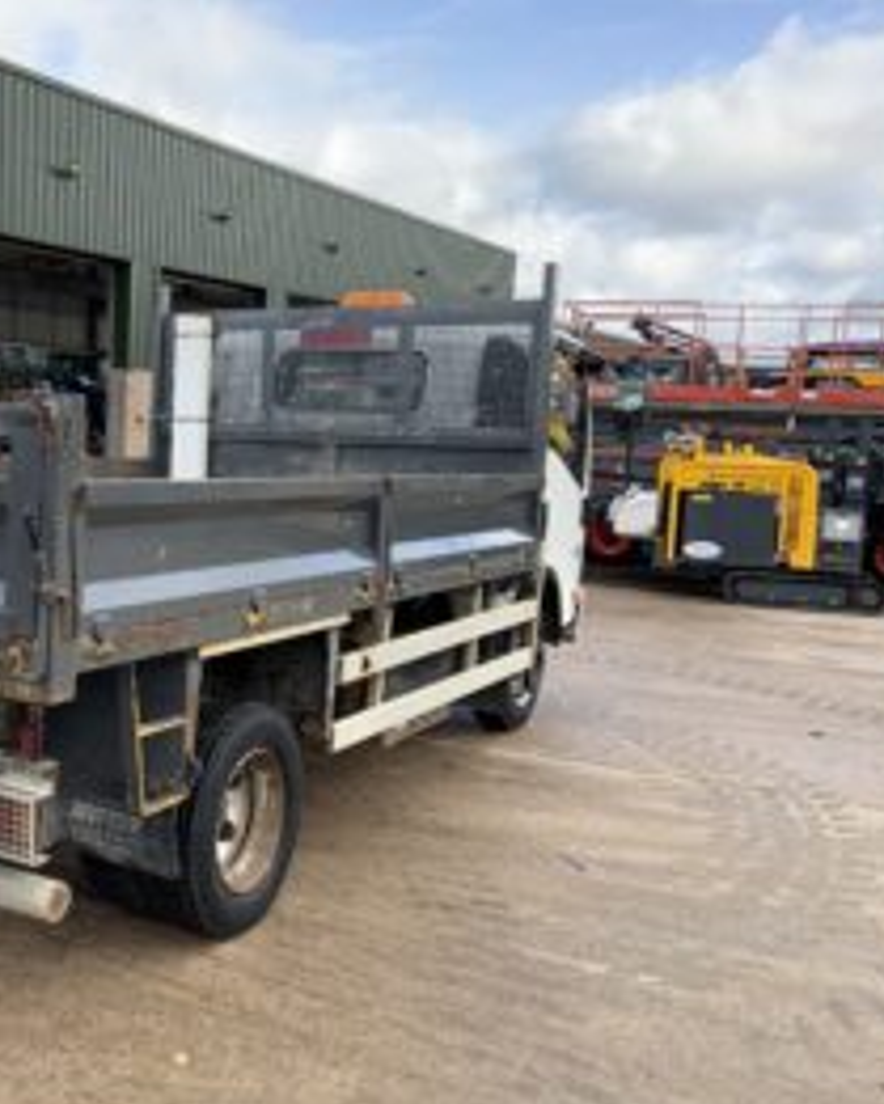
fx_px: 1275
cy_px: 567
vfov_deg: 46.8
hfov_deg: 36.6
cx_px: 148
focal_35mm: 39
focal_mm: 3
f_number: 1.8
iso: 16
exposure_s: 1/277
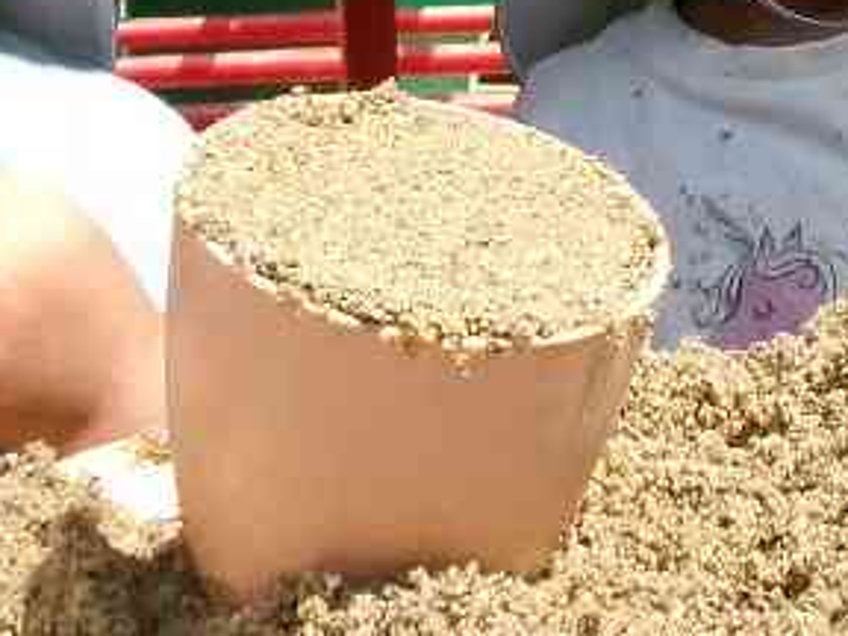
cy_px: -41
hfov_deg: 17.6
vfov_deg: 13.0
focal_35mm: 112
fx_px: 2744
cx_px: 489
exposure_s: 1/450
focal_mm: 5.1
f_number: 10.8
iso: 800
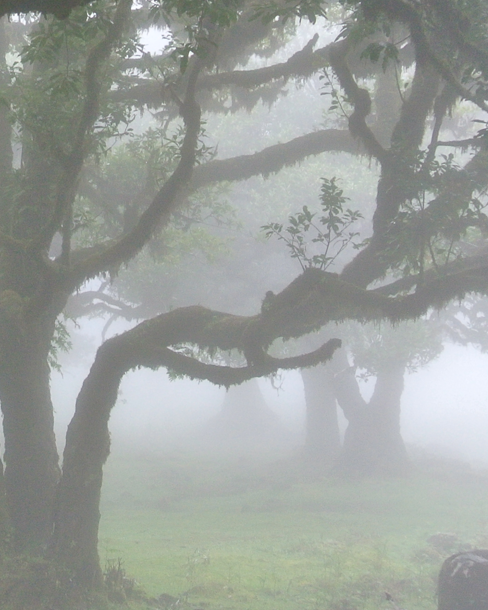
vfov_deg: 23.6
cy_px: 145
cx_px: -87
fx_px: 1444
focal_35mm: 80
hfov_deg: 18.3
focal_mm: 11
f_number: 3.5
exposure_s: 1/60
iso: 400
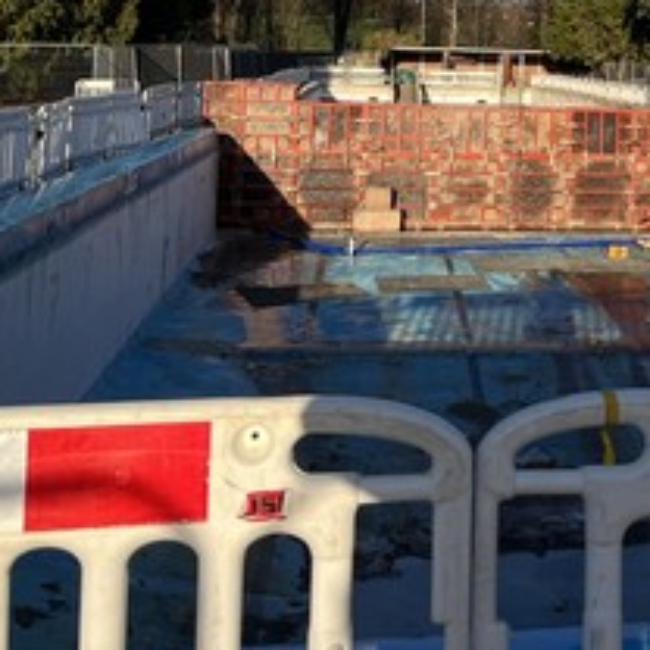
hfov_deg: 25.9
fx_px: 1338
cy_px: 8
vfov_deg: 26.0
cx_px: 656
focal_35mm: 63
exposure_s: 1/2755
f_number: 1.6
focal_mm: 5.1
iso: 50
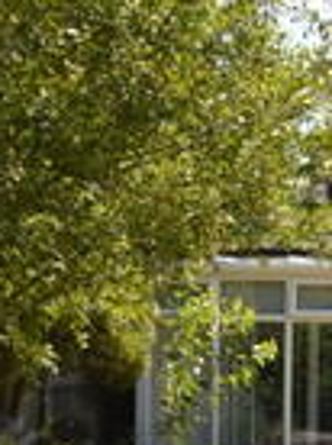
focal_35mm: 107
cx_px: 384
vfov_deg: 17.9
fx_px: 1373
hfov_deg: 13.5
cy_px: 450
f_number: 7.1
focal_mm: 10
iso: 100
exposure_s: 1/200
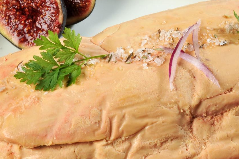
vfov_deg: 8.1
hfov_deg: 12.2
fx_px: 1121
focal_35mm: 169
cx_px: 143
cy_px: 97
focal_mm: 56
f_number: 22
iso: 100
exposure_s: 1/160
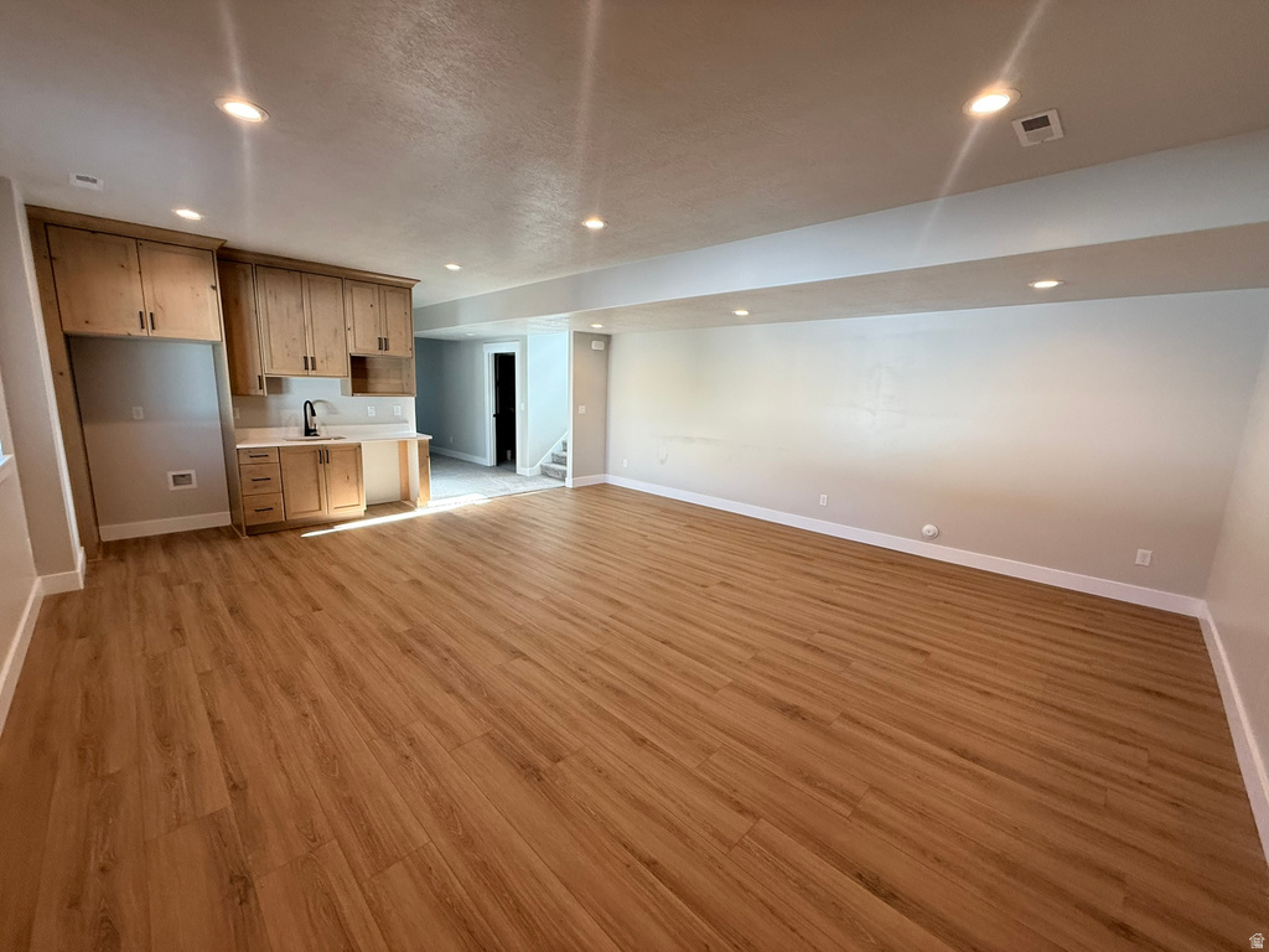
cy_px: 476
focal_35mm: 14
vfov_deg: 85.7
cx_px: 634
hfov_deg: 102.1
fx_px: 513
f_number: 2.2
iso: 160
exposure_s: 1/120
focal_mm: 2.22
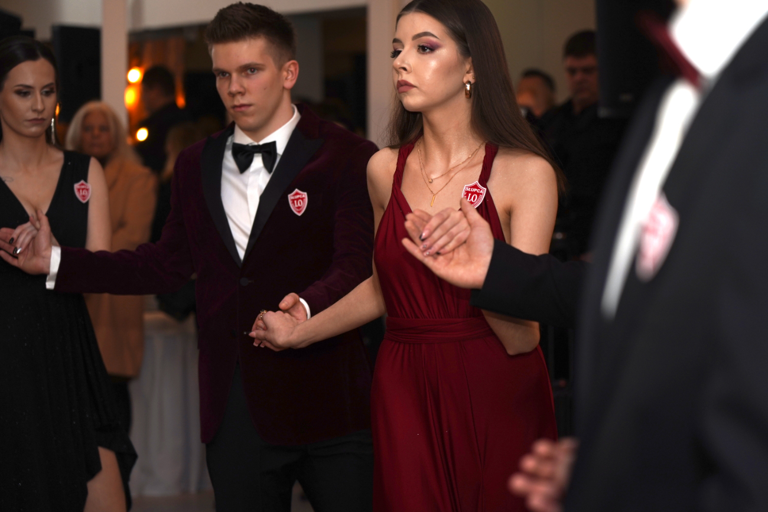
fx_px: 2240
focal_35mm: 105
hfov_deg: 19.5
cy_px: 256
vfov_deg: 13.0
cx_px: 384
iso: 250
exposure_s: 1/100
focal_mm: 105
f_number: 4
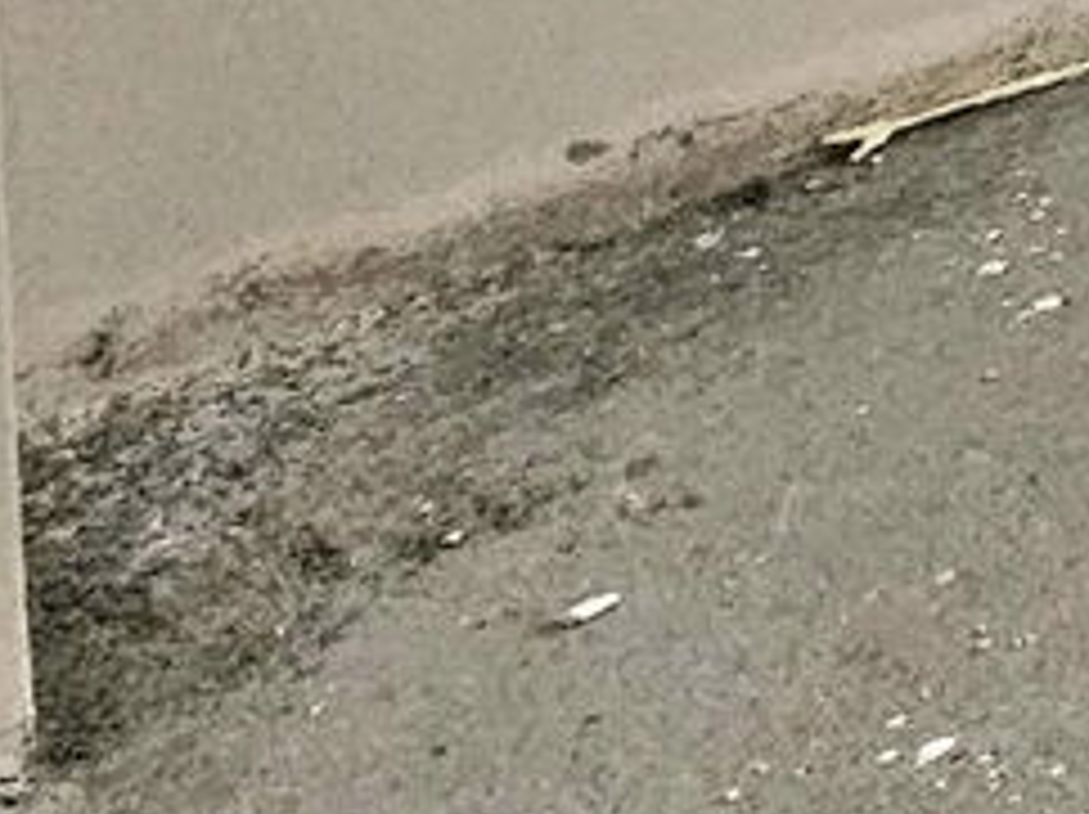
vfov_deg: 13.2
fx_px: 2703
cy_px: -1097
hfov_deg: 12.9
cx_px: 2966
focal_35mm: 86
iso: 160
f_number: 2.2
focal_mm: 2.2
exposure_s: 1/192
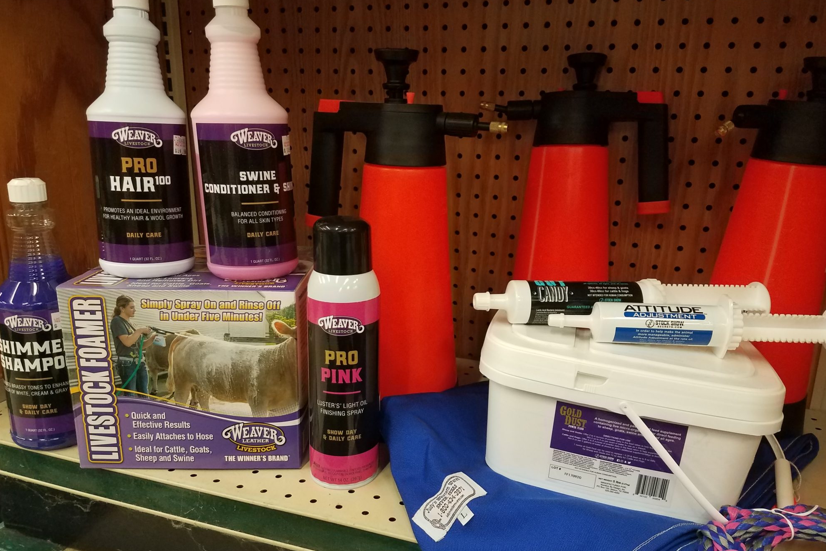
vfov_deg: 46.4
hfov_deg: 65.5
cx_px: 420
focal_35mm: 28
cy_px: 291
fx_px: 642
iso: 160
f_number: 1.7
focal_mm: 4.2
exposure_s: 1/30
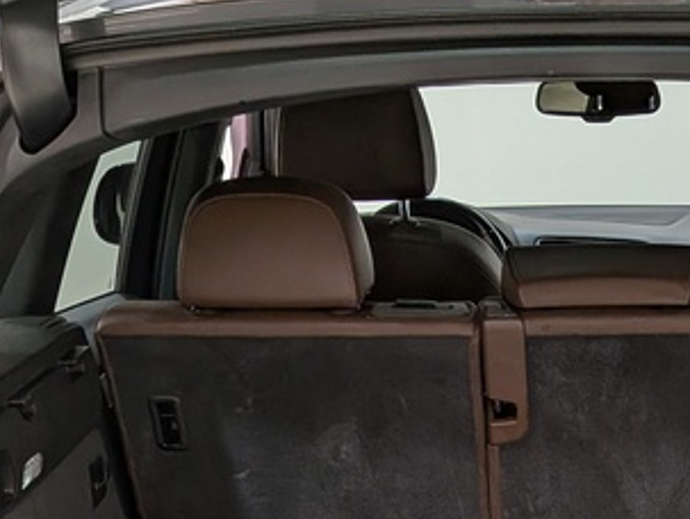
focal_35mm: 81
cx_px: 622
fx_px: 1616
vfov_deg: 16.8
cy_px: 744
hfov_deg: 23.5
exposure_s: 1/60
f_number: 1.7
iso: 81
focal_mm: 4.53
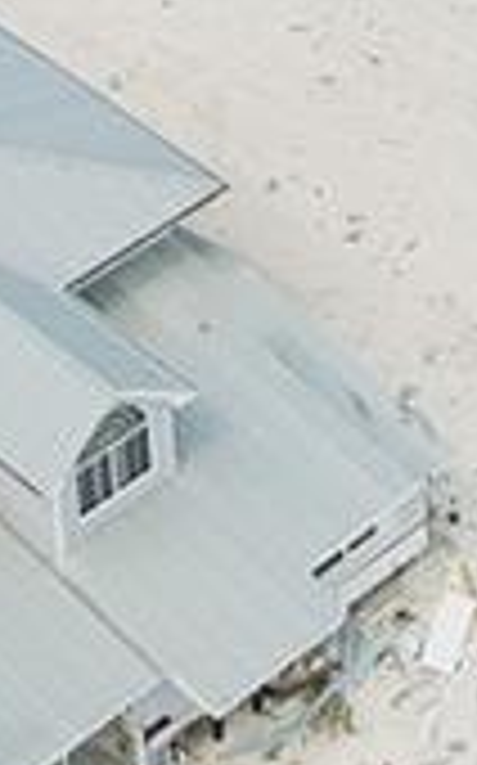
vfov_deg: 11.4
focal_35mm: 178
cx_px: 522
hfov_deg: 7.3
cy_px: -306
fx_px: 3709
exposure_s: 1/2000
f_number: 2.8
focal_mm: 10.57
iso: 100
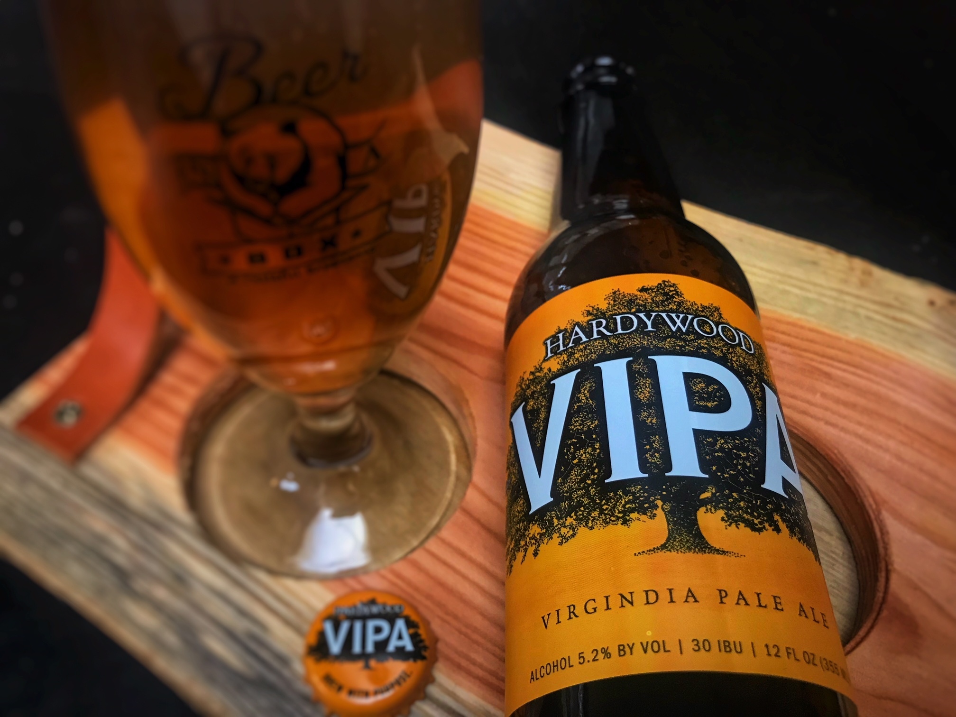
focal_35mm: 28
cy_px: 358
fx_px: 773
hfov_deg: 63.4
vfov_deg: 49.7
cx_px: 478
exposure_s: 1/20
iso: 40
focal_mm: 3.99
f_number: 1.8
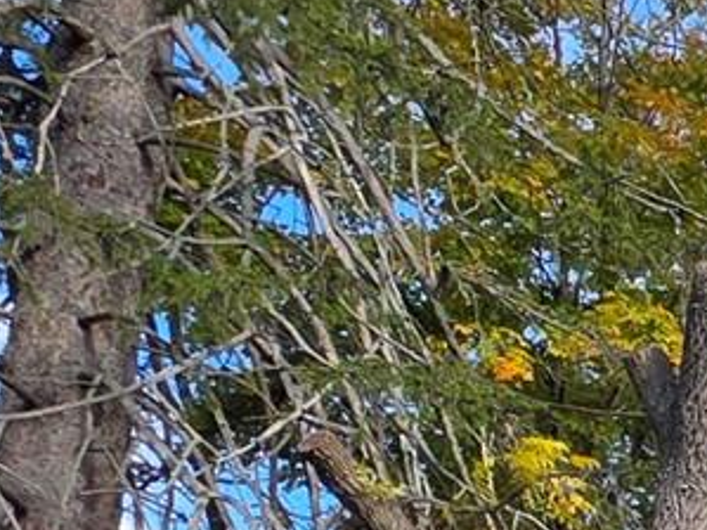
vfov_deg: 13.8
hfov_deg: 13.1
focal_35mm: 89
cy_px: 1086
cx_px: 1877
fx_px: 1817
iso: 40
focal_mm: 2.2
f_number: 1.9
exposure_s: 1/929
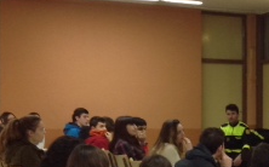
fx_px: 783
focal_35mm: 107
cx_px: 345
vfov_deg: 12.1
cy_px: 145
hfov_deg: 18.2
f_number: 2.4
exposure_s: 1/15
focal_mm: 4.28
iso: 160
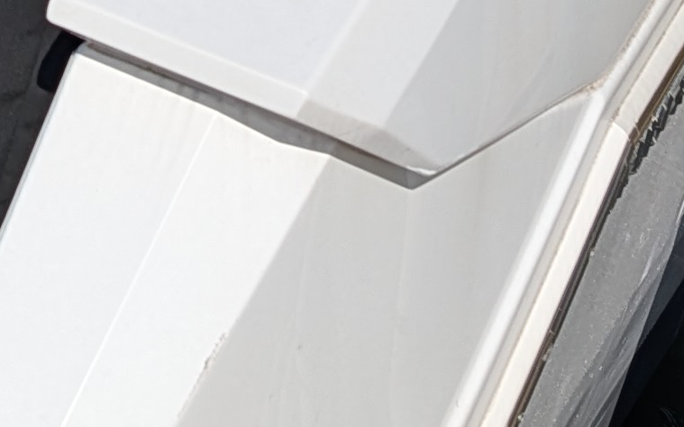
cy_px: -865
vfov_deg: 8.1
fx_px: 2553
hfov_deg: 14.2
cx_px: -354
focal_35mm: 137
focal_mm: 6.9
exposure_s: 1/2252
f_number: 1.68
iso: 23
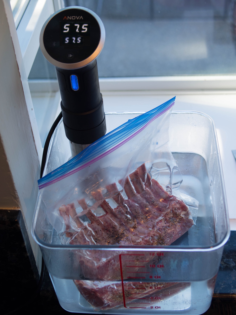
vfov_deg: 38.2
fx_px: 455
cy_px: 158
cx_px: 118
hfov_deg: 29.1
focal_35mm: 50
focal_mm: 25
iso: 200
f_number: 2.5
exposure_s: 1/200
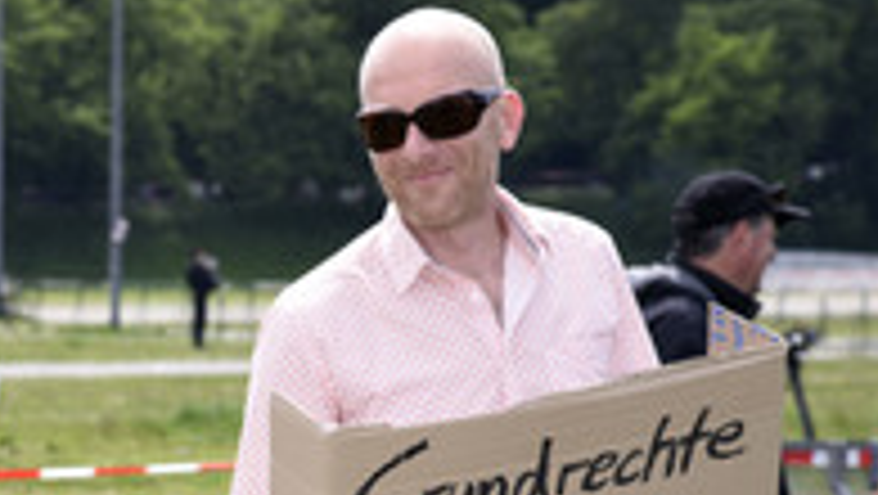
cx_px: -43
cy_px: 634
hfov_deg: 8.4
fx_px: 5917
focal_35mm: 254
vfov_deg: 4.8
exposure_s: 1/160
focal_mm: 105
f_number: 9
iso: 160
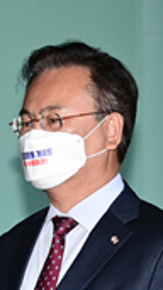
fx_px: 2416
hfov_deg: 3.8
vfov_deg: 6.8
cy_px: 328
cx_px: -76
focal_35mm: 314
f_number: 5.6
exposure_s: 1/250
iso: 500
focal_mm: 80
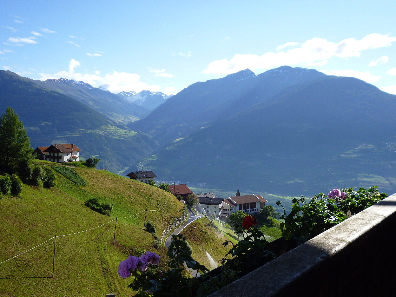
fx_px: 412
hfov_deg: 51.4
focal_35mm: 36
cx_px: 198
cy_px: 148
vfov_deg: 39.7
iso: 100
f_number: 3.5
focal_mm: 6.4
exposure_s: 1/640
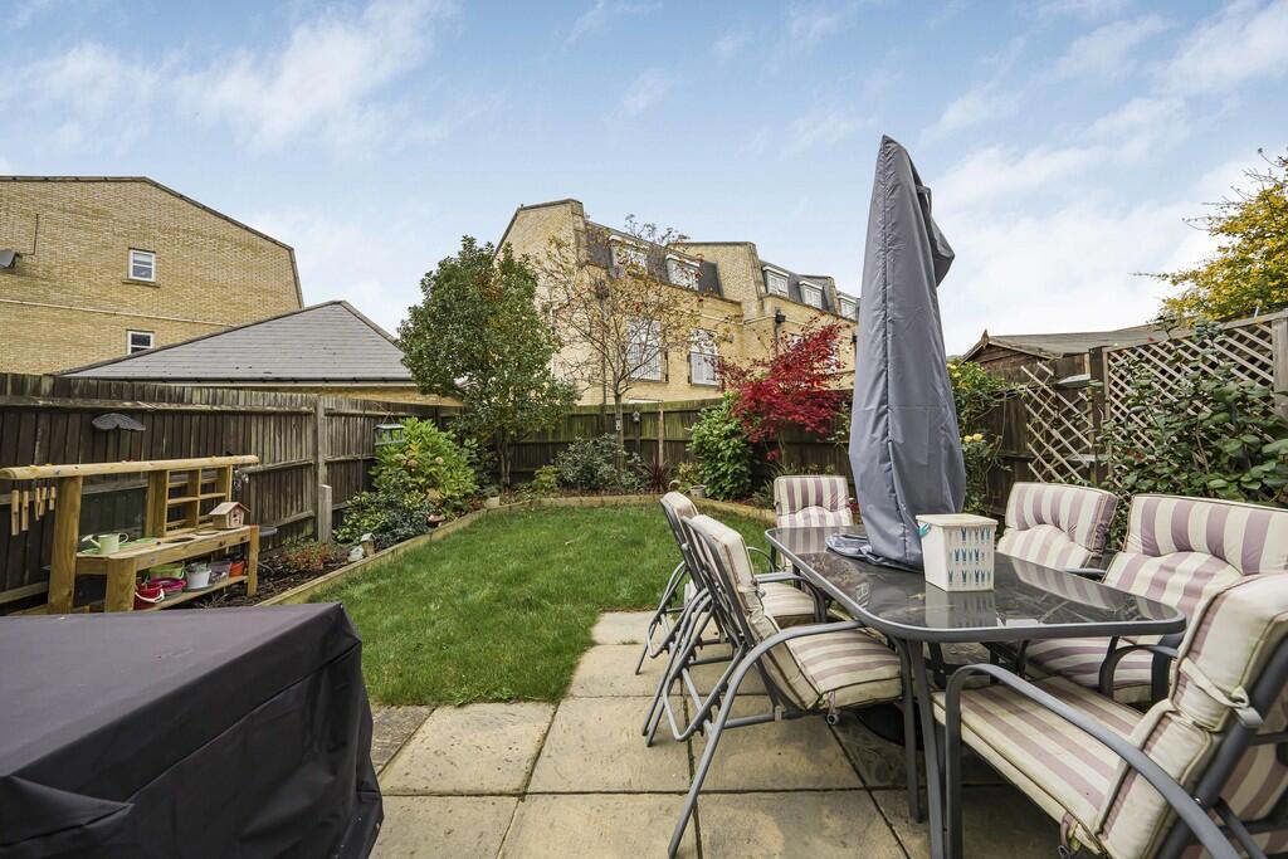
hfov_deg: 112.6
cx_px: 644
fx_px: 429
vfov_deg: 90.0
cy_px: 430
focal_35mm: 12
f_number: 9
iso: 320
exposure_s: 1/250
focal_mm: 12
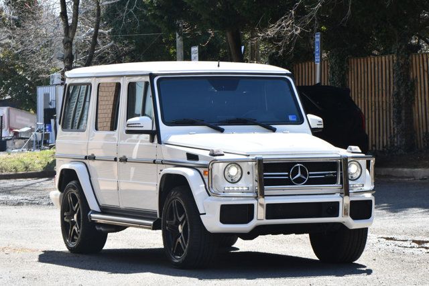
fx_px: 1752
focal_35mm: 147
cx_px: 214
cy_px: 143
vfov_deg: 9.3
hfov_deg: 14.0
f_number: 8
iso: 200
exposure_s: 1/250
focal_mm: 98
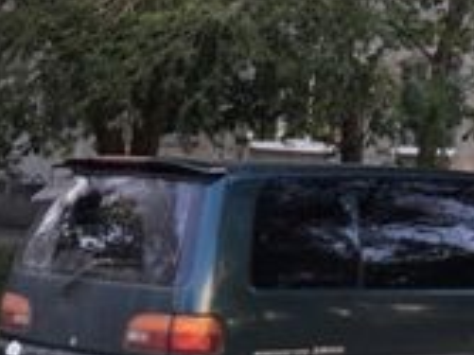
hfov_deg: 17.3
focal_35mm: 111
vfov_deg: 12.7
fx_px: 1519
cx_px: 483
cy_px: -170
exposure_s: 1/100
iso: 25
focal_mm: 4.15
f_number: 2.2
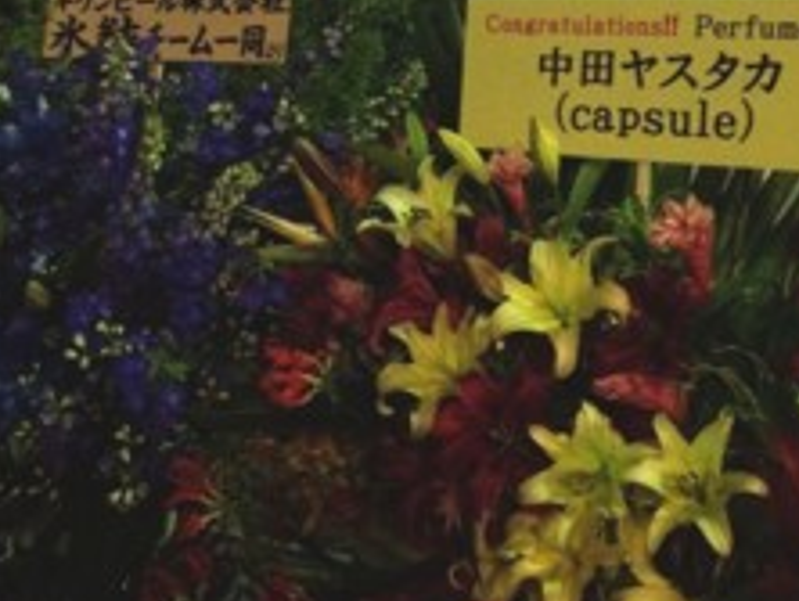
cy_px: 97
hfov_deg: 30.7
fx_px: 1456
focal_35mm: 63
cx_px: 417
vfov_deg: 22.9
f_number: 2.4
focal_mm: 4.28
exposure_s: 1/15
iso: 800
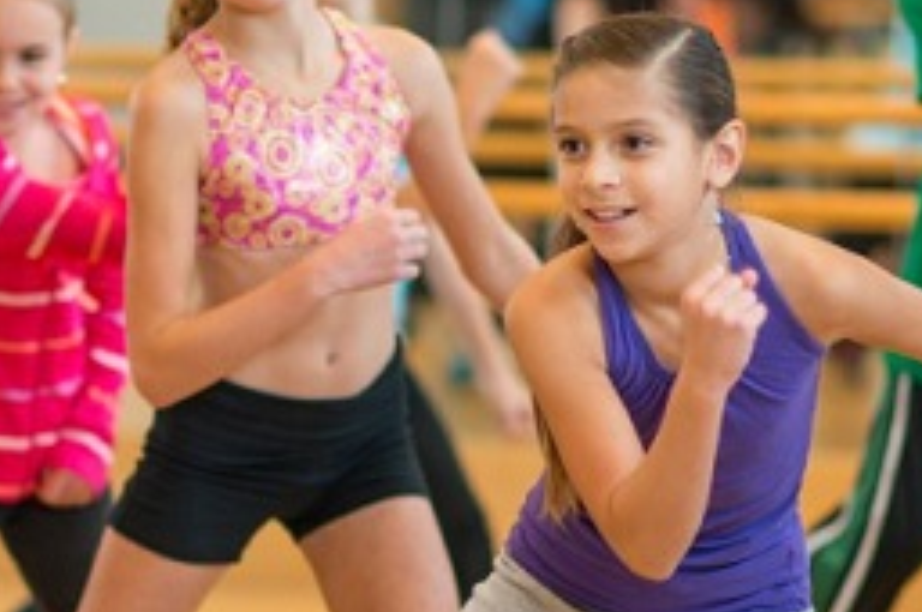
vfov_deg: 6.3
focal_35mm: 216
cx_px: 331
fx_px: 5525
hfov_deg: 9.5
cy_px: 439
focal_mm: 85
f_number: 1.6
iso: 100
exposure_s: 1/200
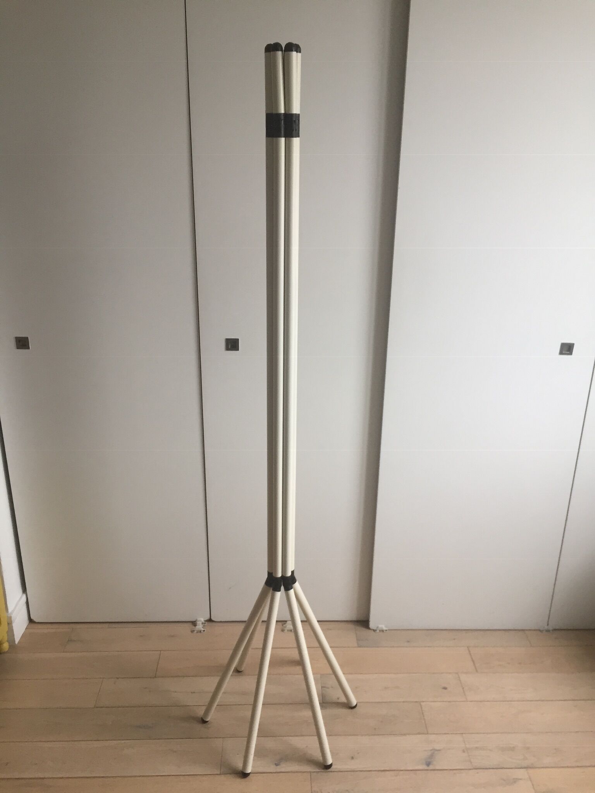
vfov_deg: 61.7
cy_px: 396
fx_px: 665
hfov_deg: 48.2
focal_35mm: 29
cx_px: 298
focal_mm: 4.15
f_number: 2.2
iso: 40
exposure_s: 1/33
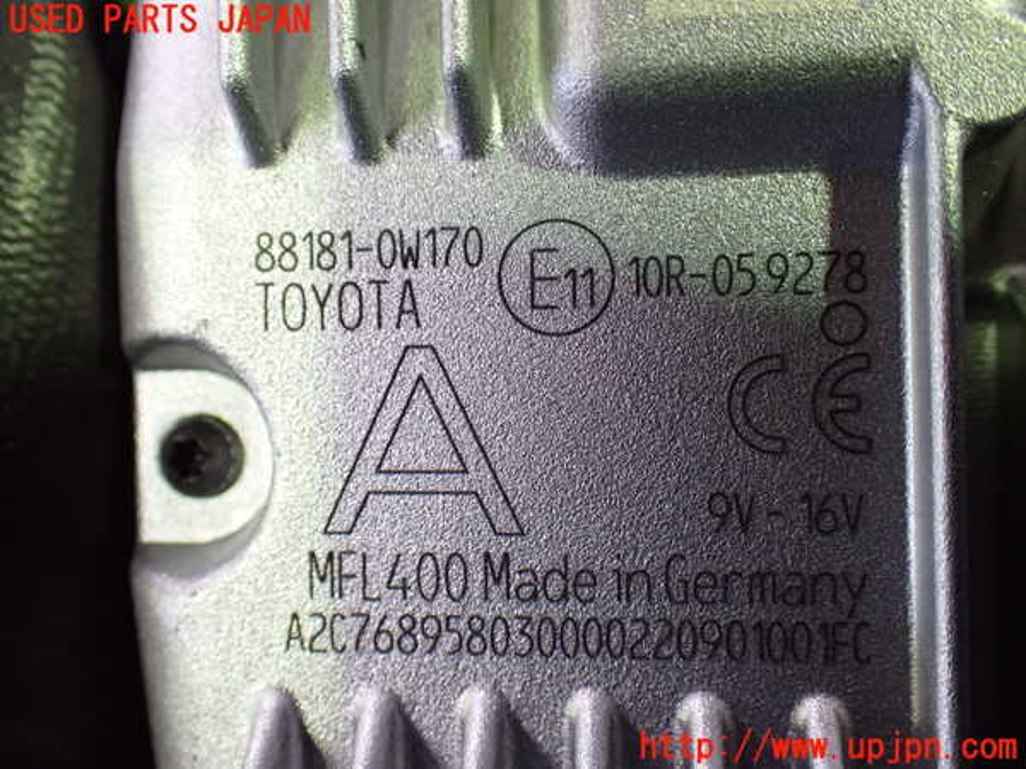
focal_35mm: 41
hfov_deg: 45.8
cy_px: 384
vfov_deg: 35.1
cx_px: 513
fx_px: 1215
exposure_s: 1/50
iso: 800
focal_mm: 7.31
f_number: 2.8
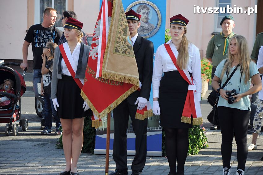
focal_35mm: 158
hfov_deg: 13.1
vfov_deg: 8.7
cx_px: 132
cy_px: 88
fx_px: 1149
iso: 400
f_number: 5.6
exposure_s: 1/400
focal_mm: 105
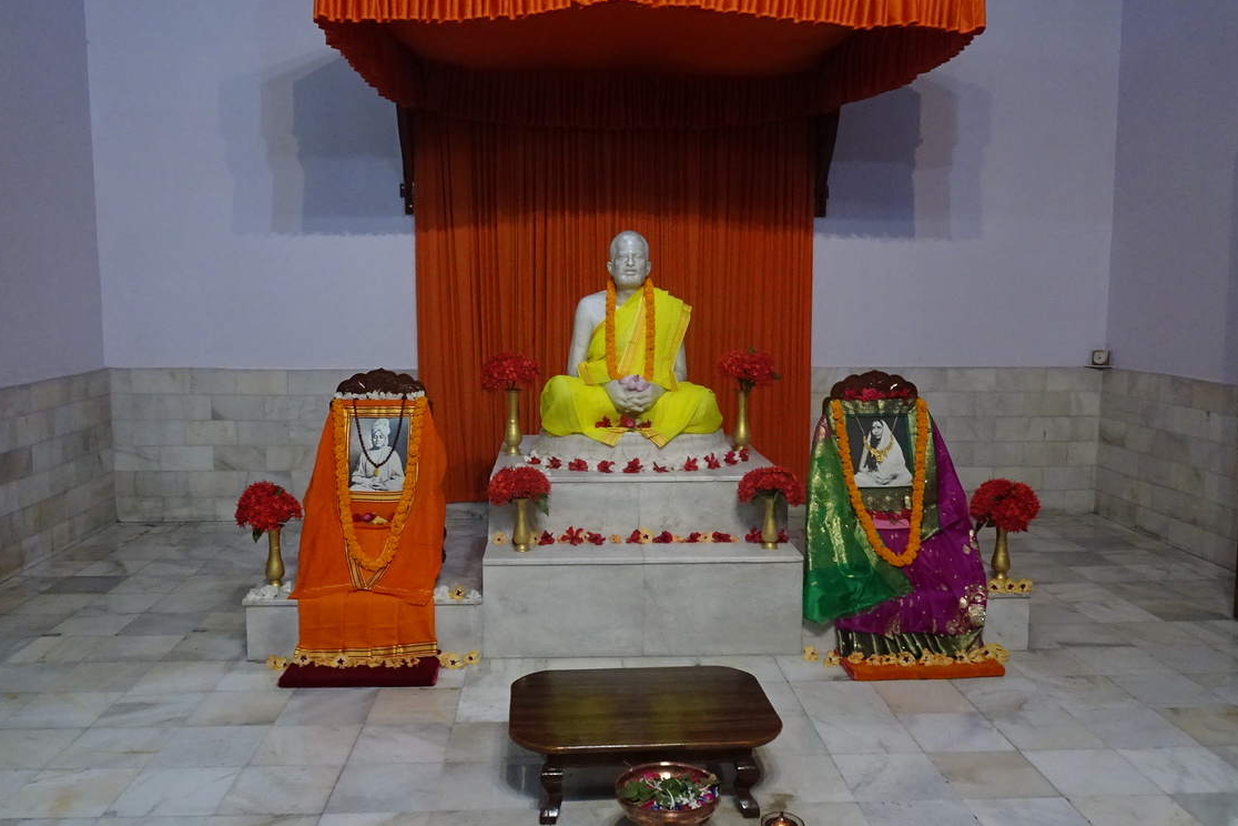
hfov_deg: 63.6
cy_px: 390
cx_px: 597
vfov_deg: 44.9
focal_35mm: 29
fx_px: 997
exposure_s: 1/30
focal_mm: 4.1
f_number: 3.5
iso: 500
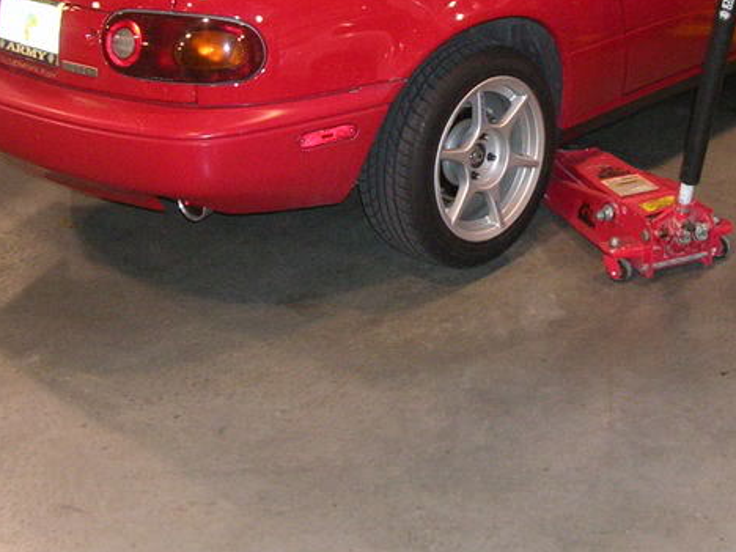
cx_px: 538
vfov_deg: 22.2
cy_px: 96
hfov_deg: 29.4
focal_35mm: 65
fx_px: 1382
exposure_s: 1/60.1
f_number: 2.8
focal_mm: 5.8
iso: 181
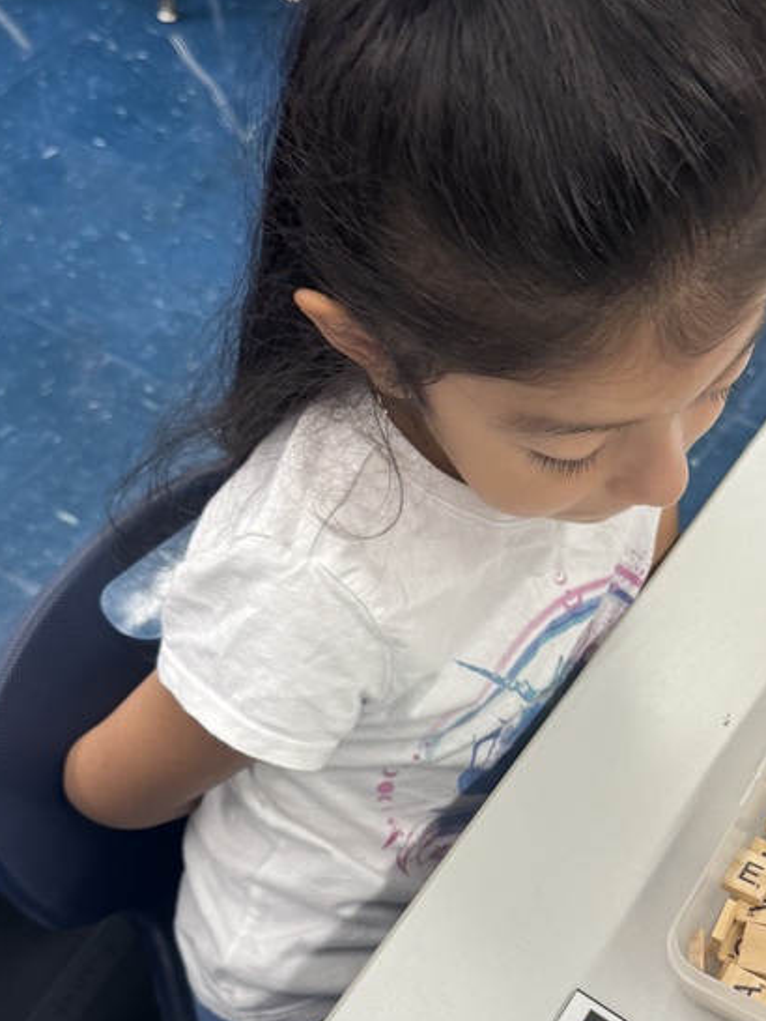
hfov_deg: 31.8
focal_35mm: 45
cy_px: 653
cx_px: 546
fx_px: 1327
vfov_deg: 41.7
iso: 125
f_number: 1.78
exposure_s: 1/120
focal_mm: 6.76
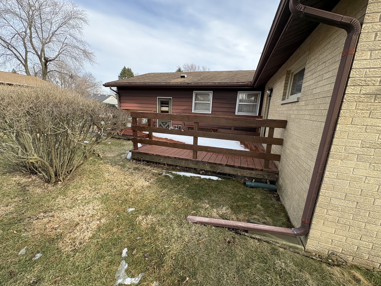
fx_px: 154
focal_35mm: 14
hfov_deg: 102.1
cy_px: 143
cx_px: 190
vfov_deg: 85.7
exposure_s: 1/322
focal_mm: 2.22
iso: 64
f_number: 2.2
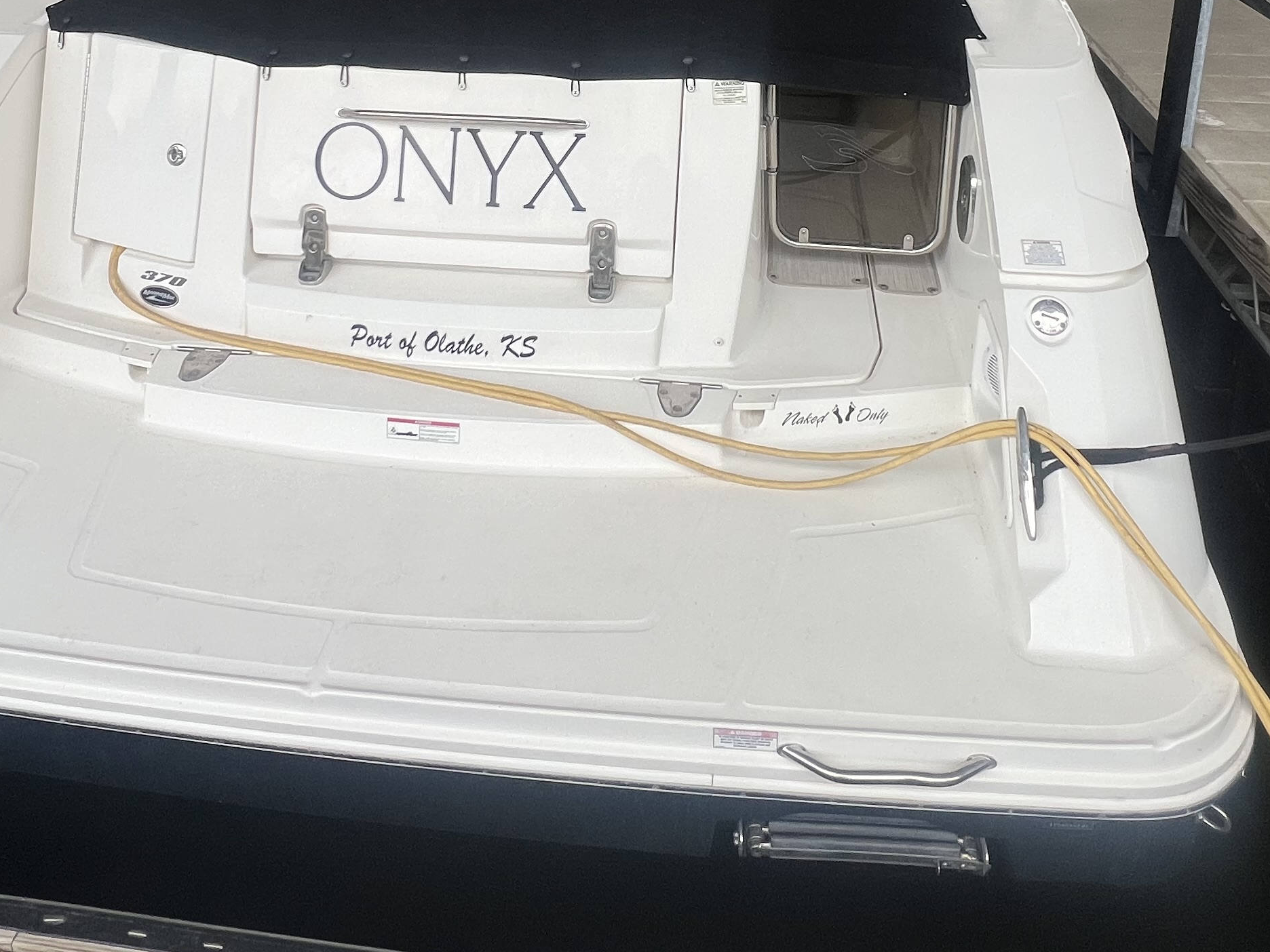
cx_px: 638
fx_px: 1027
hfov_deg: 63.4
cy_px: 41
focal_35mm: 28
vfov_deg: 43.9
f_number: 1.8
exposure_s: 1/99
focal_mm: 1.57
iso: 40
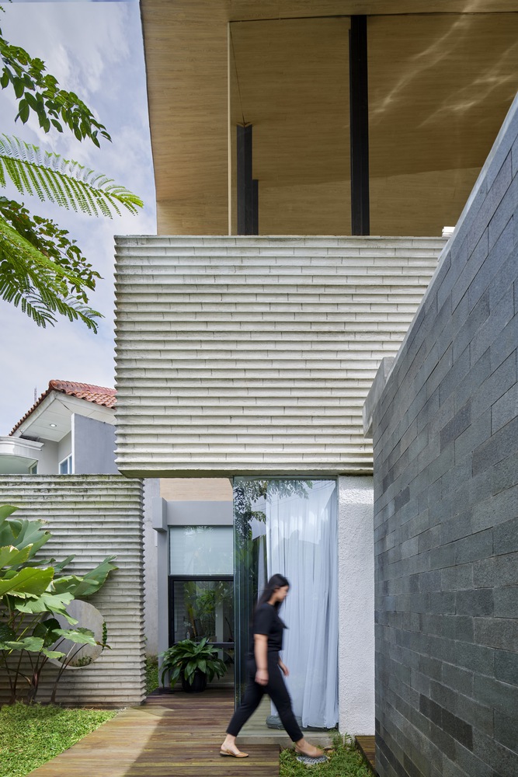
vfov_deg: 86.9
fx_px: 410
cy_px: 388
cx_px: 259
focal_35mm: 19
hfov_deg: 64.6
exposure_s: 1/30
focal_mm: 19
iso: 64
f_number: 7.1
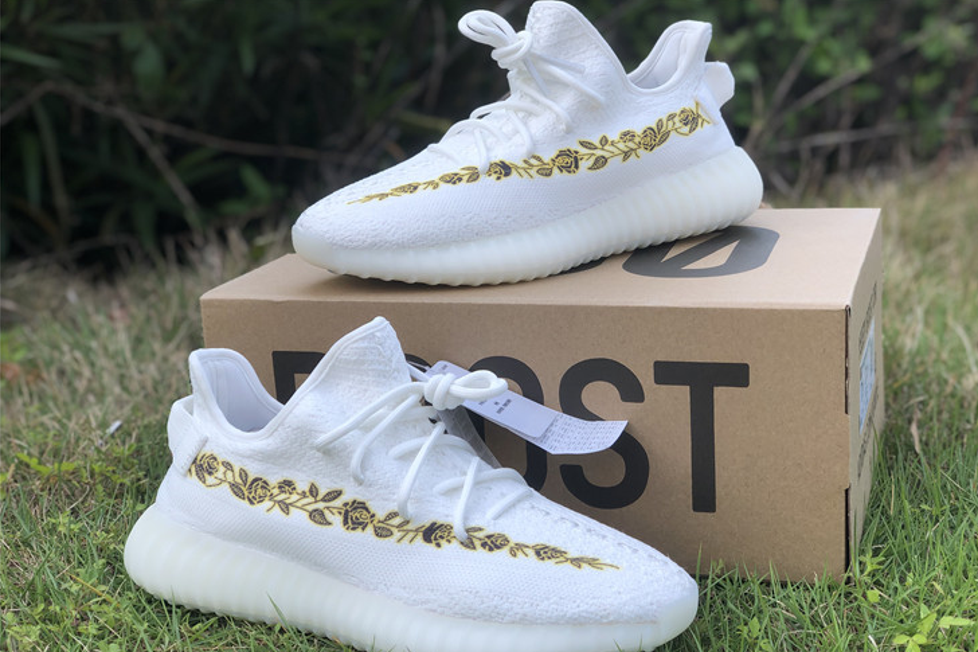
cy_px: 366
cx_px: 496
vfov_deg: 24.6
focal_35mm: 55
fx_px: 1494
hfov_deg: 36.3
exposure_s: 1/173
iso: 16
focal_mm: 6
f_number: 2.4
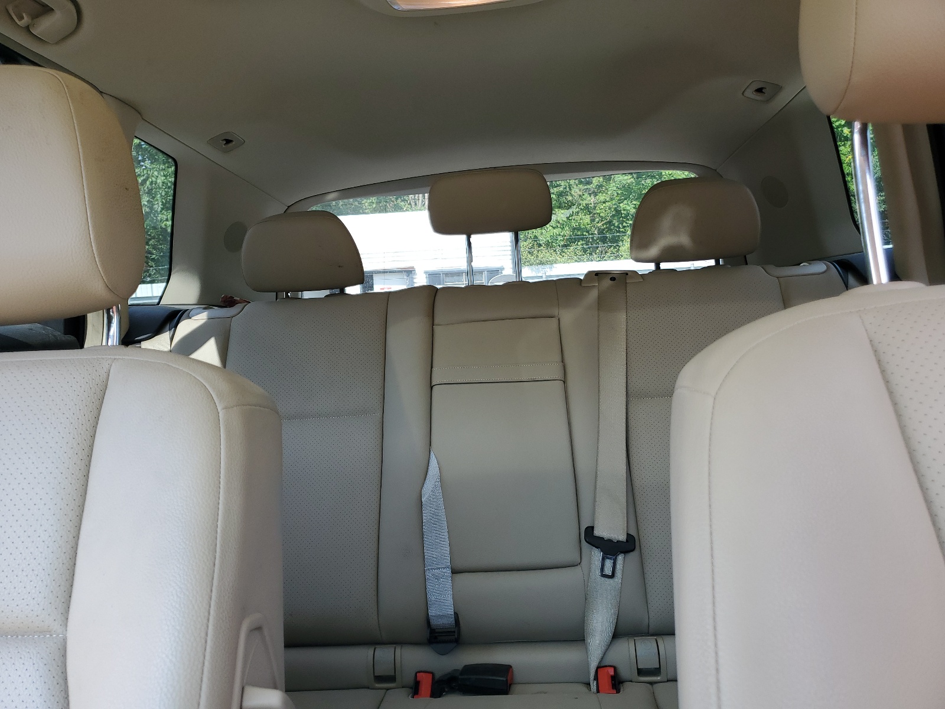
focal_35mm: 26
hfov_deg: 67.3
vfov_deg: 53.1
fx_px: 710
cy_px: 354
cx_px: 472
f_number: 1.5
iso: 50
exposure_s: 1/263
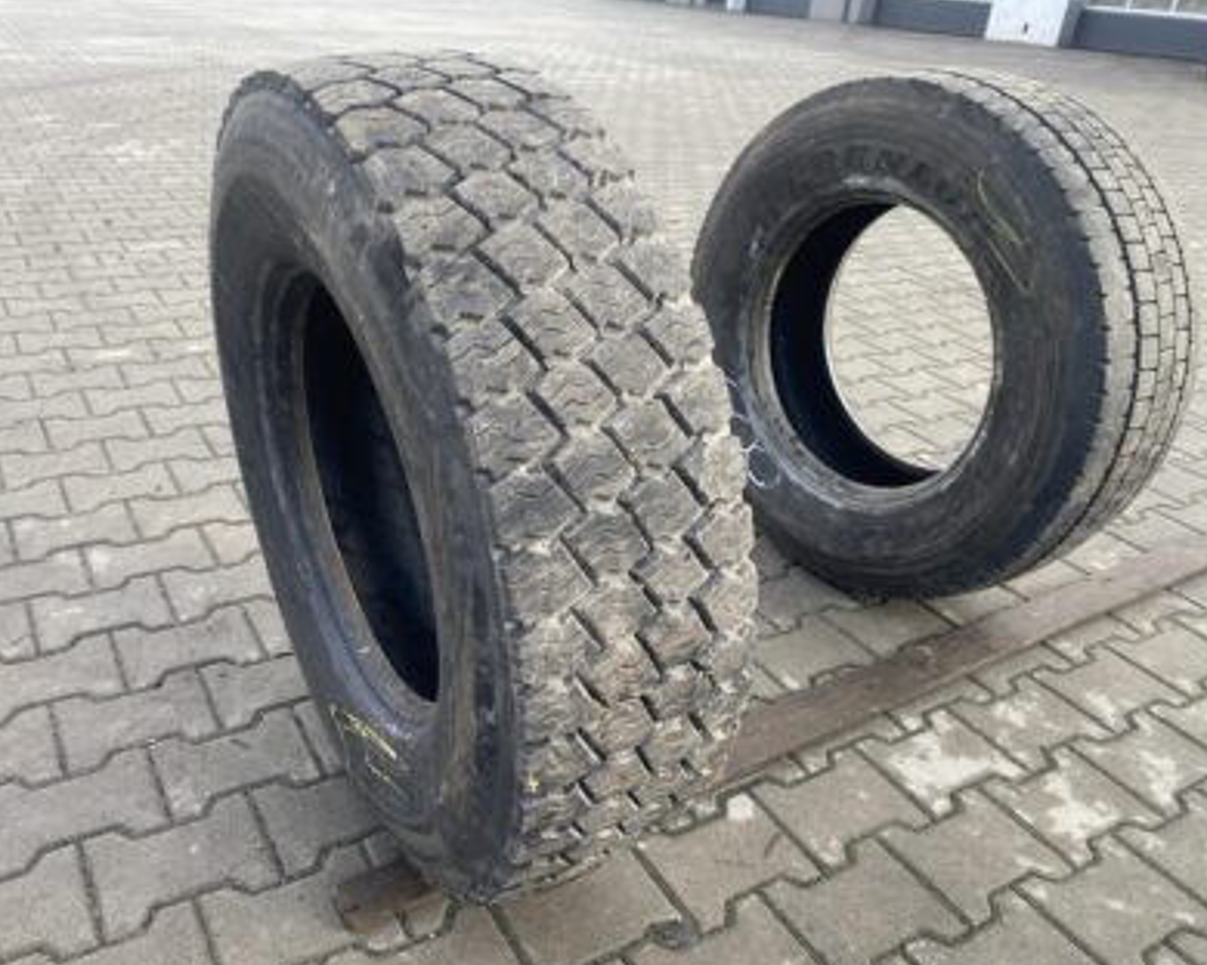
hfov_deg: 62.2
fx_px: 1000
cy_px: 493
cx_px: 563
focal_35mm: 28
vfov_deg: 51.5
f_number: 1.8
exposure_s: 1/122
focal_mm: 4.25
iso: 32
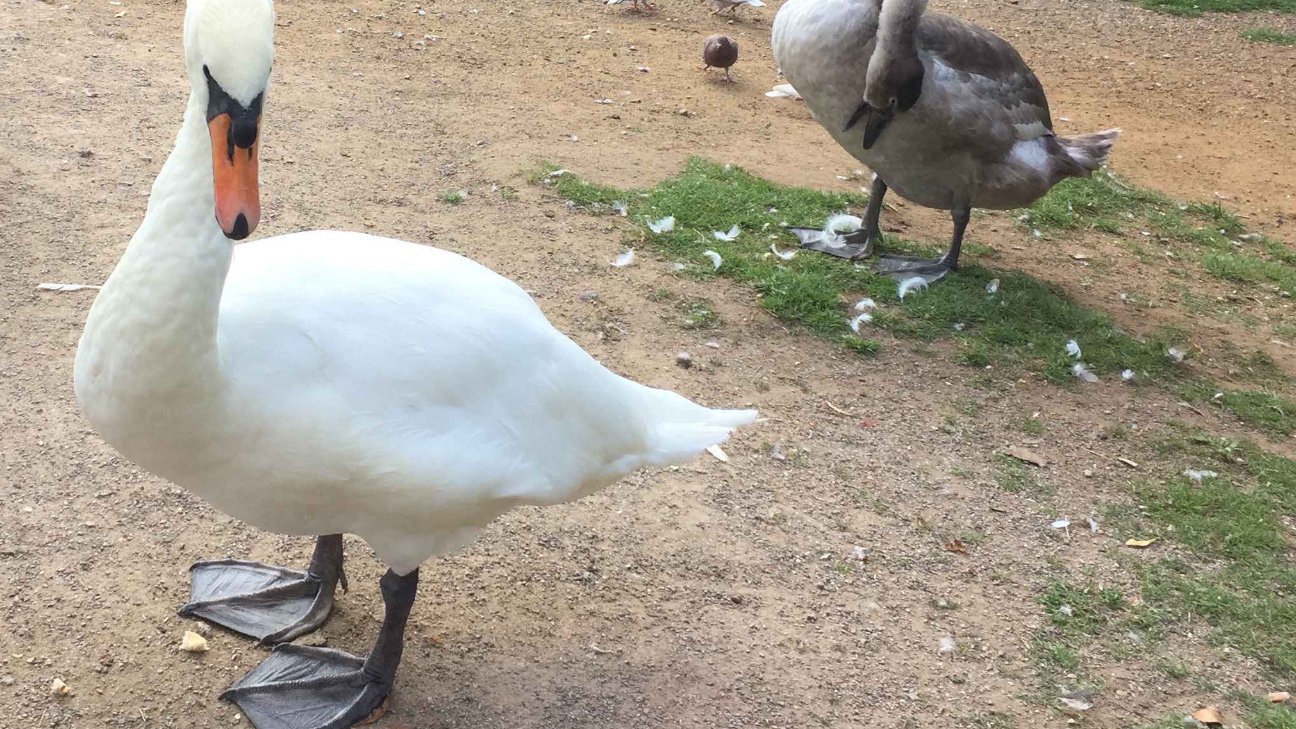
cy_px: 167
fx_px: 1752
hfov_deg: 40.1
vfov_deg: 23.2
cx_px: 429
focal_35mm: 51
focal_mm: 4.15
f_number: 2.2
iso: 32
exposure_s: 1/391
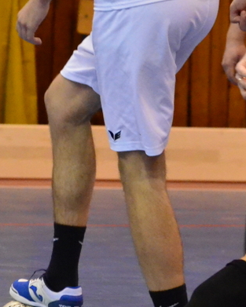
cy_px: 66
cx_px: 260
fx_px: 4785
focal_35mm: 526
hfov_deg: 2.9
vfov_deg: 3.7
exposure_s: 1/640
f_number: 5
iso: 6400
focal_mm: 122
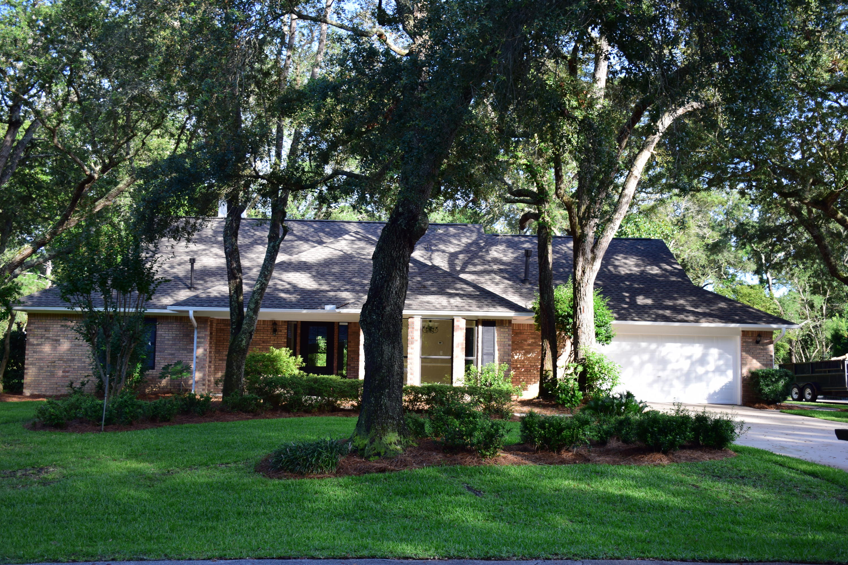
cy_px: 282
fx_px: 919
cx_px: 424
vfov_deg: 34.2
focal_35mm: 39
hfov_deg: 49.6
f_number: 3.8
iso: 160
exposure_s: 1/200
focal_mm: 26
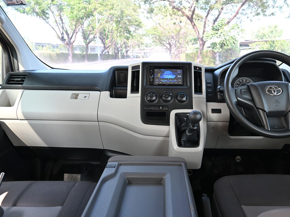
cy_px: 112
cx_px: 160
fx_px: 226
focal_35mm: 27
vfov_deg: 51.3
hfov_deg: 65.2
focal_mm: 24
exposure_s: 1/30
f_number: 6.7
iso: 560
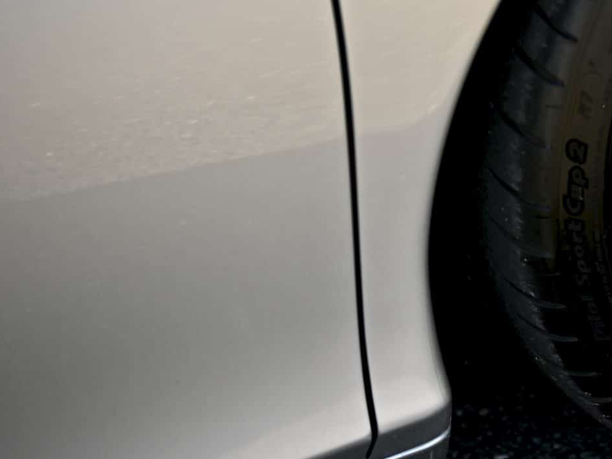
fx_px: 2316
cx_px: 759
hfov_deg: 14.5
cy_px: 66
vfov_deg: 11.3
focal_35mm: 131
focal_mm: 50
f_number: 1.8
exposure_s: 1/1250
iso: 100
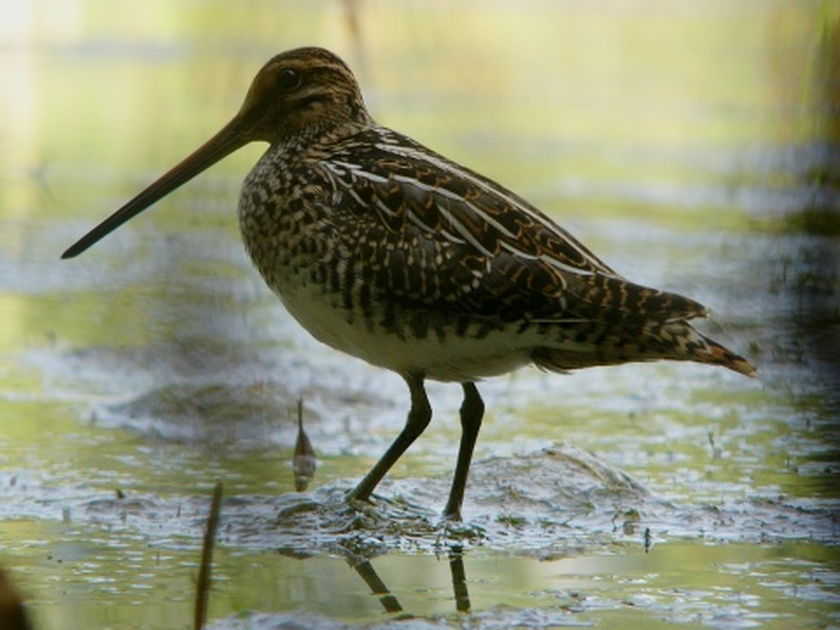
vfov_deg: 8.3
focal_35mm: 179
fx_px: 4344
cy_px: 315
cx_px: 420
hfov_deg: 11.0
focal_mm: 29.8
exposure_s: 1/160
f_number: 2.8
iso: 50
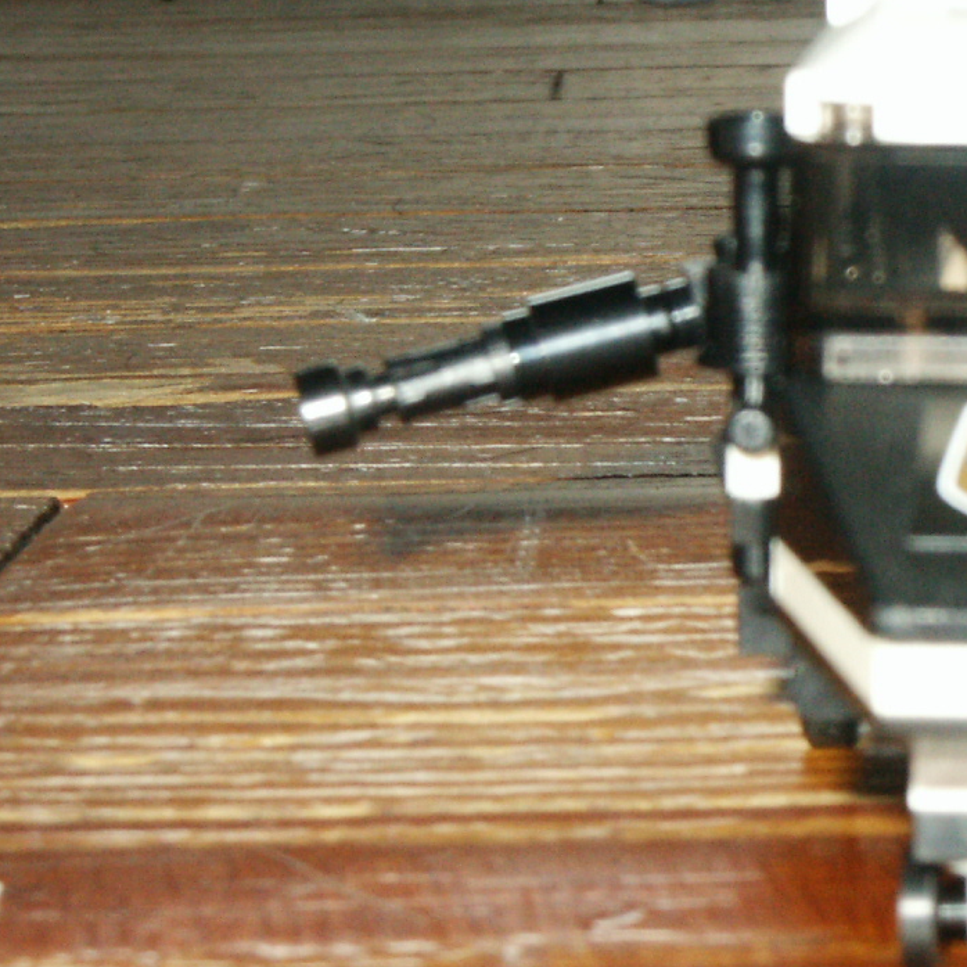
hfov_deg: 11.1
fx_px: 4930
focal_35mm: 156
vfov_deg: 11.2
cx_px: 949
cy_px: 240
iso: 200
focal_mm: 15.4
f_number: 8
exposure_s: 1/60
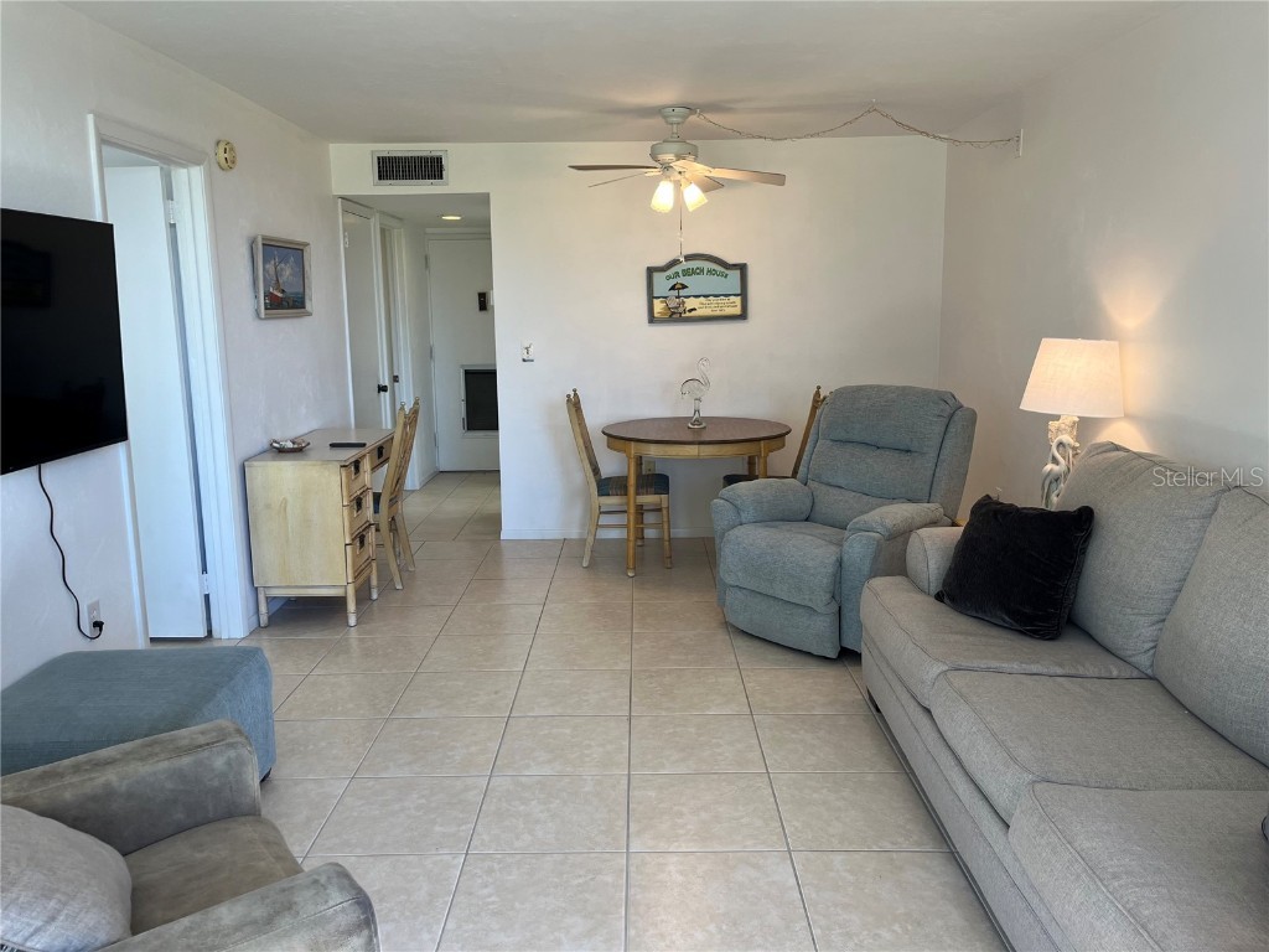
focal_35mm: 26
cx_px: 634
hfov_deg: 67.3
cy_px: 476
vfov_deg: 53.1
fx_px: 953
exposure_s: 1/120
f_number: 1.6
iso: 50
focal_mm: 5.1
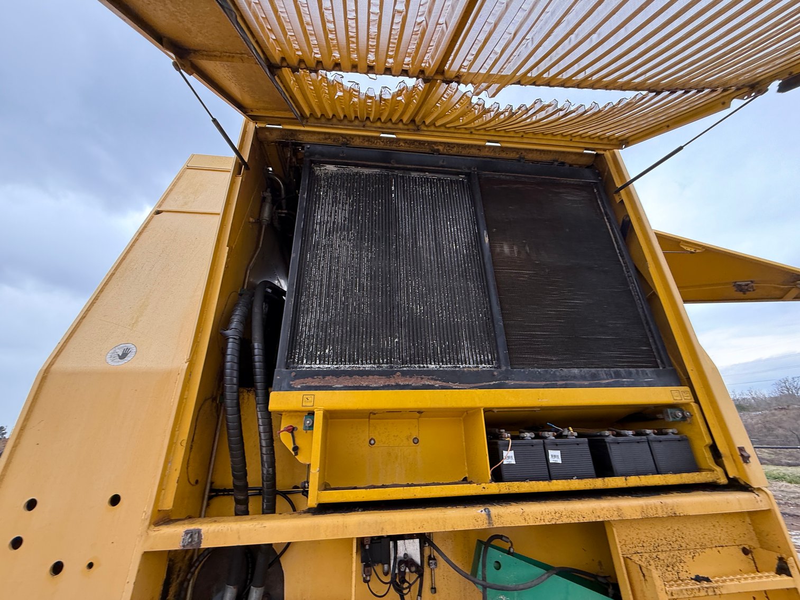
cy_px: 300
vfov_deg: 85.7
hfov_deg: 102.1
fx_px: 324
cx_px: 400
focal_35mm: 14
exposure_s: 1/99
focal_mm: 2.22
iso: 80
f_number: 2.2
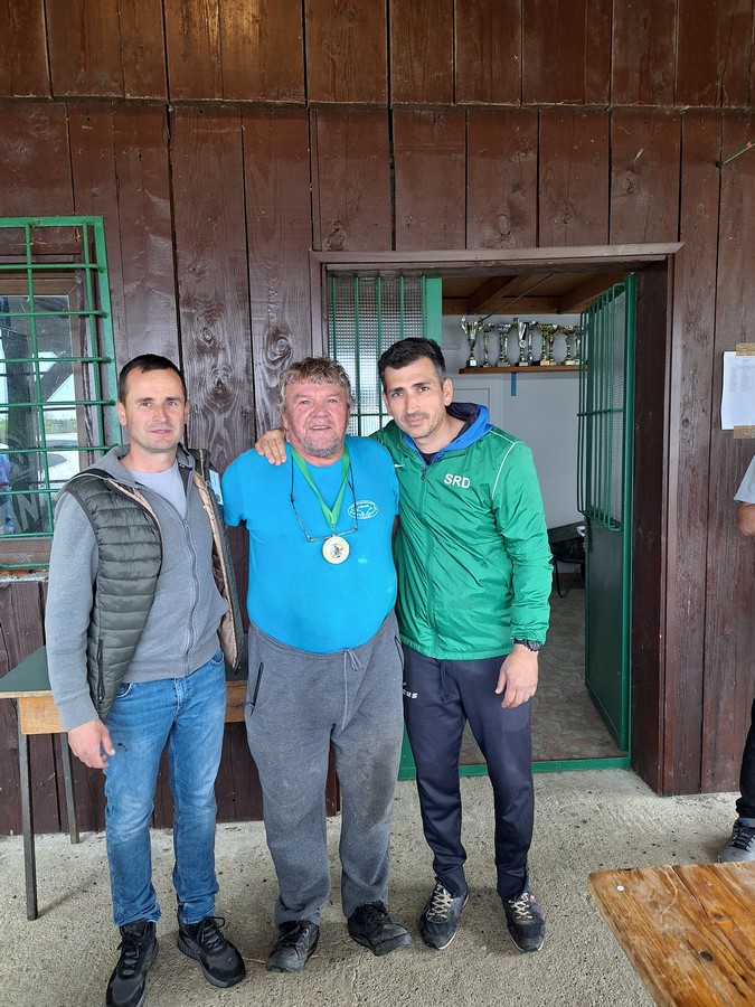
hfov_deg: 58.9
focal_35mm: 23
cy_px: 504
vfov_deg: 73.9
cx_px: 378
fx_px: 669
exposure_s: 1/100
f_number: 1.8
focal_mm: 5.54
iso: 64
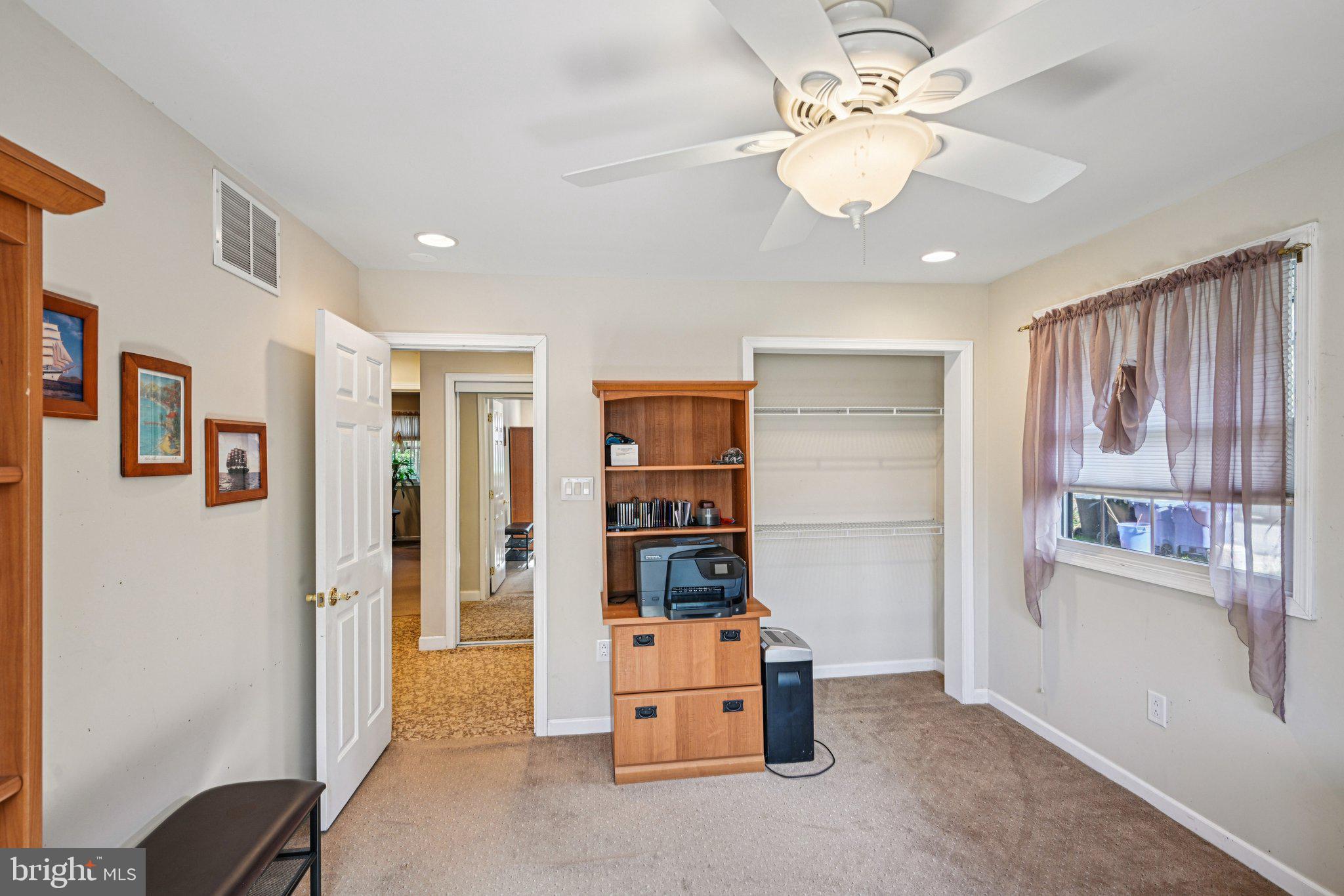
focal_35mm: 16
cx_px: 672
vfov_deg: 73.7
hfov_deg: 96.7
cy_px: 448
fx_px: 597
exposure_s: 1/15
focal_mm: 16
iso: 400
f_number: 8
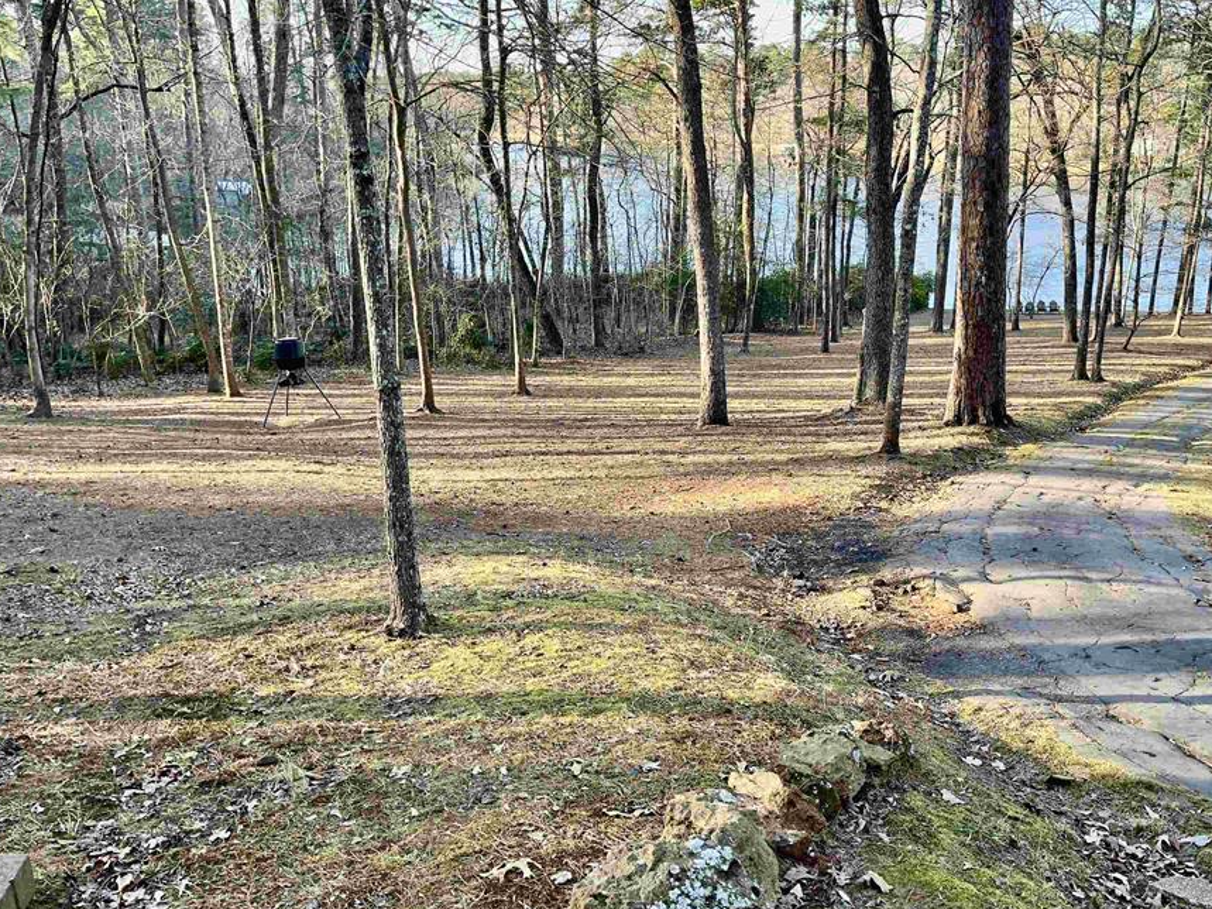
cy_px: 426
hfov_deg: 58.0
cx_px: 705
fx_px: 1085
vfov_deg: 45.4
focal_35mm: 31
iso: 50
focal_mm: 5.1
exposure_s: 1/195
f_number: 1.6
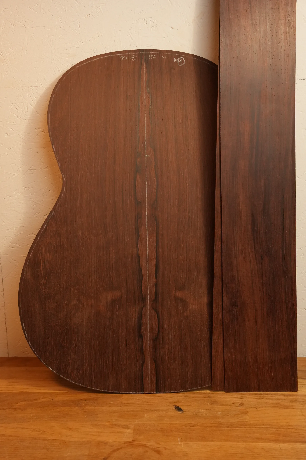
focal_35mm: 45
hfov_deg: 29.6
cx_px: 153
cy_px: 230
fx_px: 579
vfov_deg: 43.3
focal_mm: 45.4
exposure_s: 1/400
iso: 4000
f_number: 8
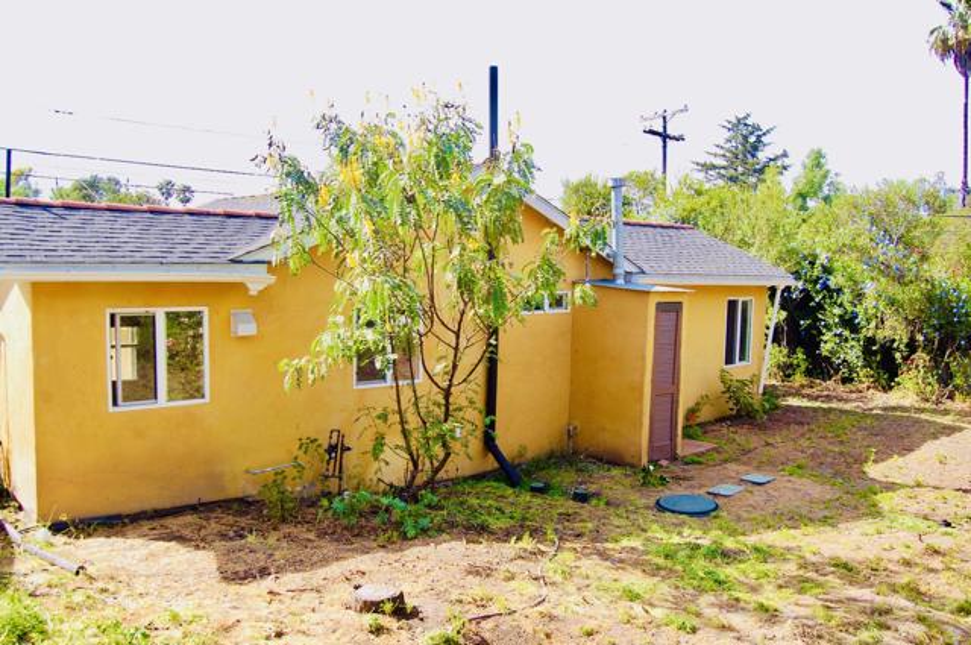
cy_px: 322
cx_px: 486
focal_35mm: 27
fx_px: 727
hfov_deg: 67.4
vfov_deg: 47.8
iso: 200
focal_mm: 18
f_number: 6.3
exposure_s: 1/160
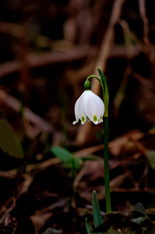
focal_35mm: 202
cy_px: 117
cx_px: 78
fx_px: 1307
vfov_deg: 10.2
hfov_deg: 6.8
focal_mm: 135
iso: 800
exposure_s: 1/125
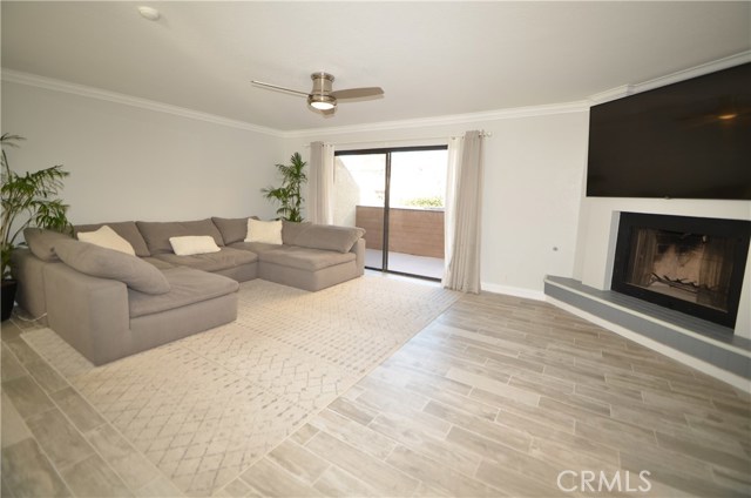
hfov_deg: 100.5
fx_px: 312
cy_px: 249
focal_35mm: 15
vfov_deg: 77.1
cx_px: 376
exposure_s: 1/80
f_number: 4.5
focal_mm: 10
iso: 200
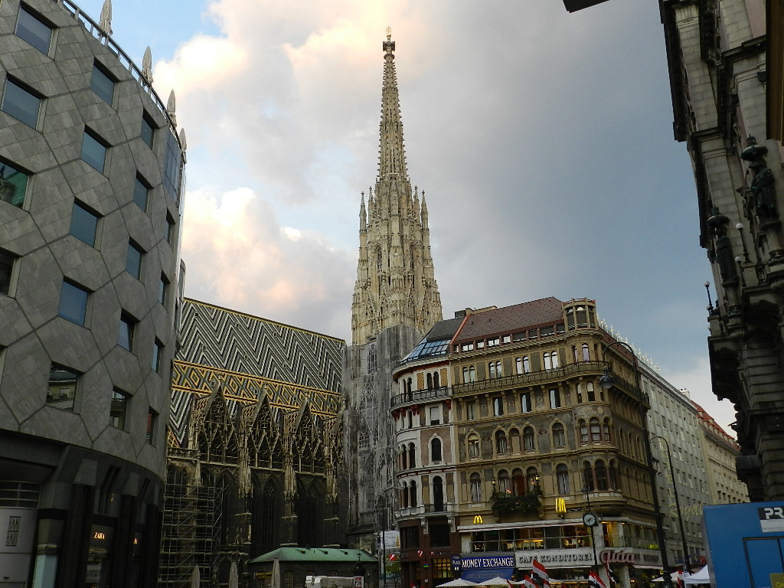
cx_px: 392
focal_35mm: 32
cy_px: 294
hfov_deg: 56.8
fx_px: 725
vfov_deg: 44.2
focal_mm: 5.6
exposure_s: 1/100
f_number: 3.7
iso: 160
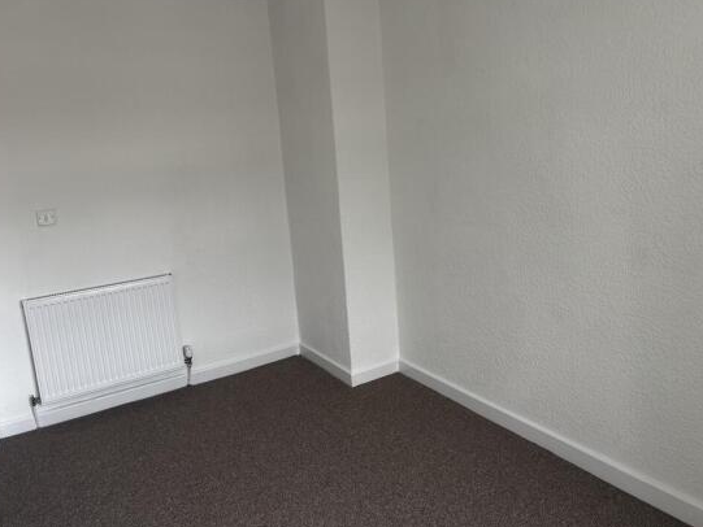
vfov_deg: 49.7
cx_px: 345
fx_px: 569
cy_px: 247
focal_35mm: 28
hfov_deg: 63.4
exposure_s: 1/121
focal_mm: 5.96
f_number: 1.6
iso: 125
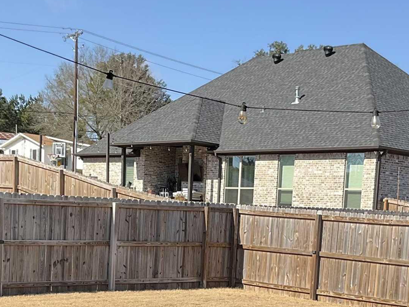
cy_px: 342
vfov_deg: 17.2
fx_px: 981
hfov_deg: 23.5
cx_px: 261
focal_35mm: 83
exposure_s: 1/1412
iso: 25
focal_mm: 3
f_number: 1.8
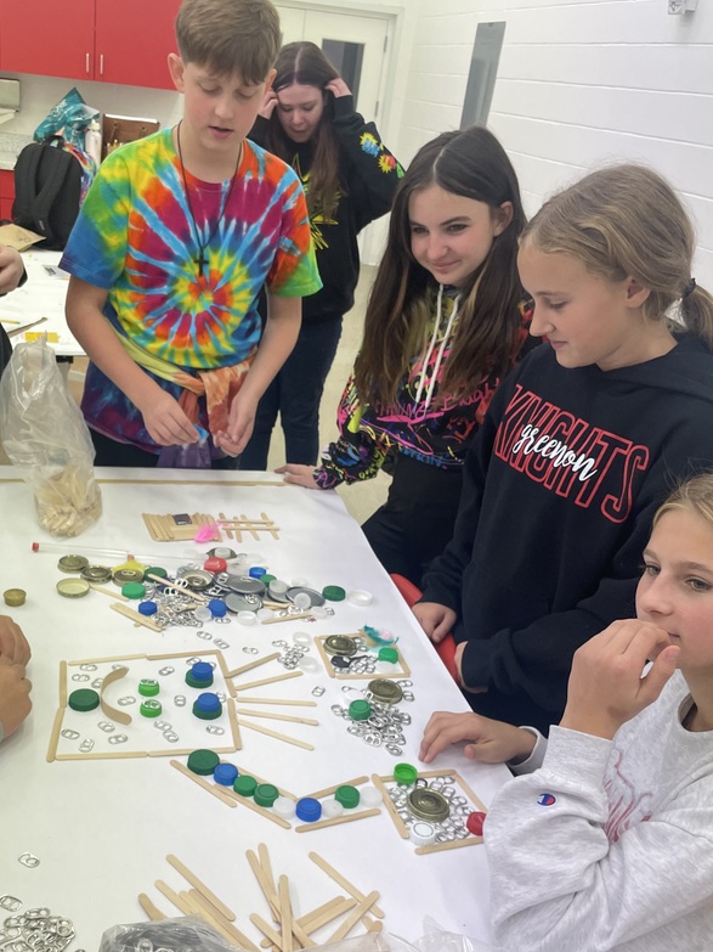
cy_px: 588
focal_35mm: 34
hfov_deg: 41.5
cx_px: 272
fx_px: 934
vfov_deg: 53.4
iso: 64
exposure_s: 1/120
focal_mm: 4.2
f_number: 1.6
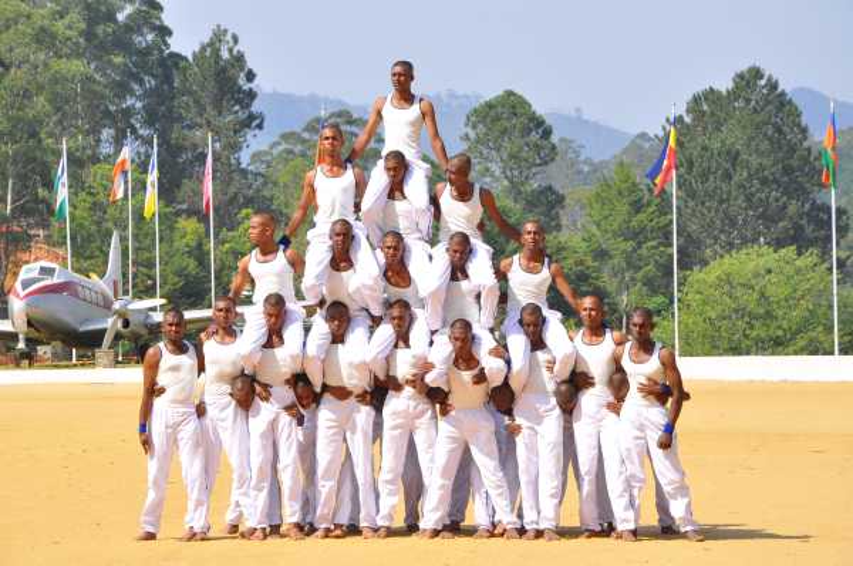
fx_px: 3726
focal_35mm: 158
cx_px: 426
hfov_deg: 13.1
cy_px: 283
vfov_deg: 8.7
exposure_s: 1/160
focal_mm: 105
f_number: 13
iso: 200
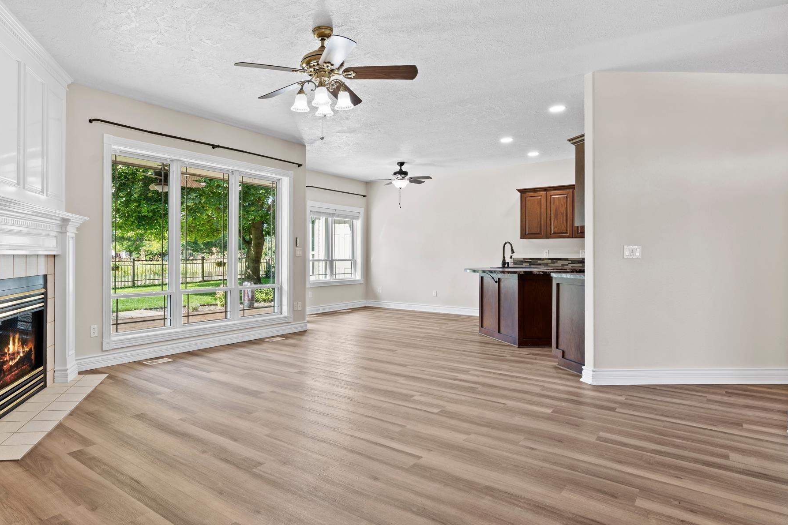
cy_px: 244
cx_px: 275
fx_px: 475
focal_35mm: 22
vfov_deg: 57.8
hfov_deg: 77.3
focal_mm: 15.5
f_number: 9
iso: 100
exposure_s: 2.5
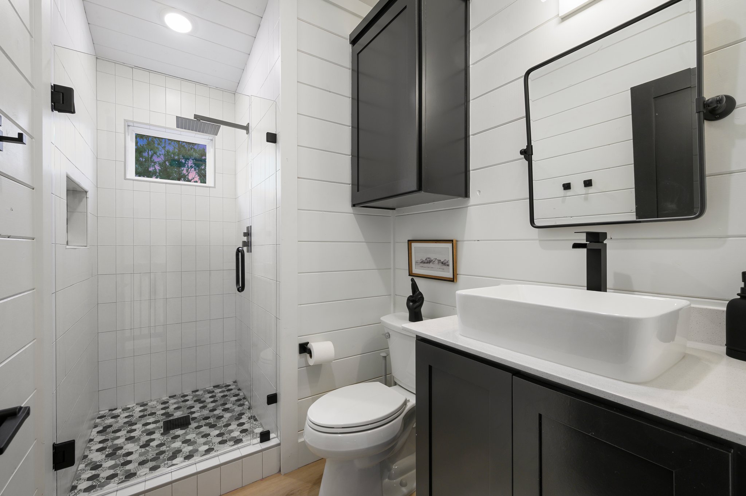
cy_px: 248
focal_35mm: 15
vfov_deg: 77.2
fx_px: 311
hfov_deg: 100.4
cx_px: 373
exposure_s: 1/8
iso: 400
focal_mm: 15
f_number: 9
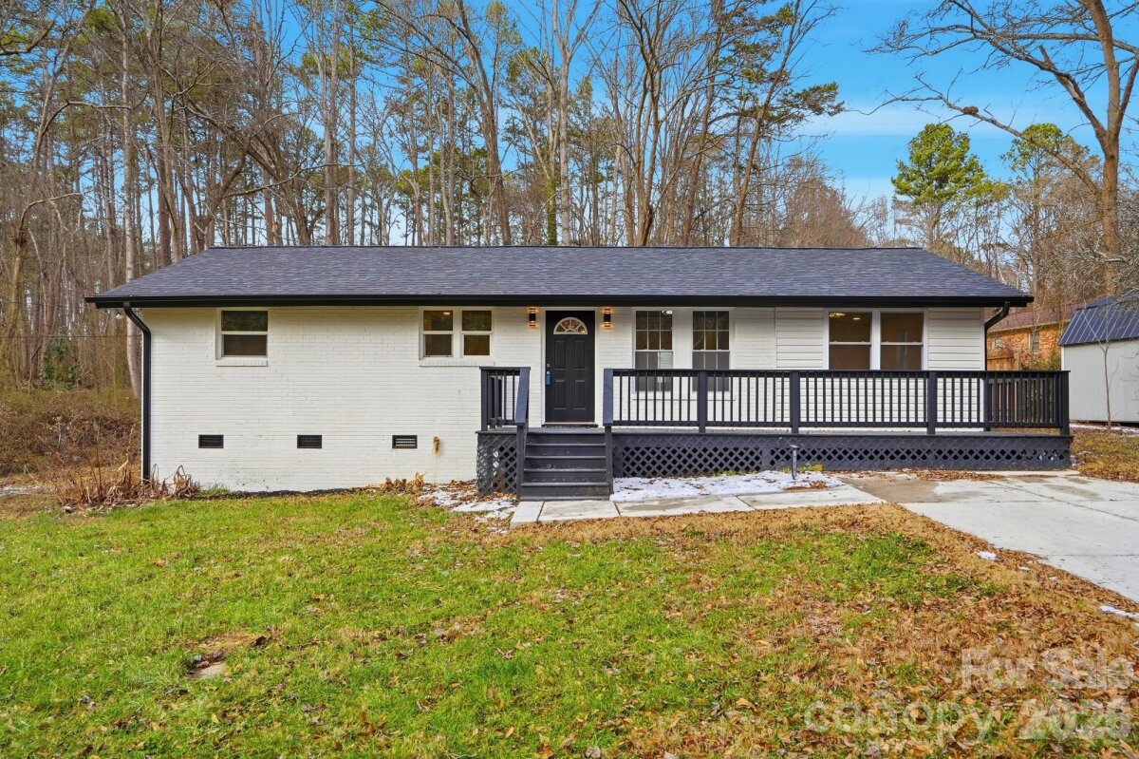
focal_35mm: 25
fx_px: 791
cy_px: 380
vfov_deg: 51.2
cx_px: 570
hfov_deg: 71.5
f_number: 11
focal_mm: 25
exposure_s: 1/1600
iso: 320
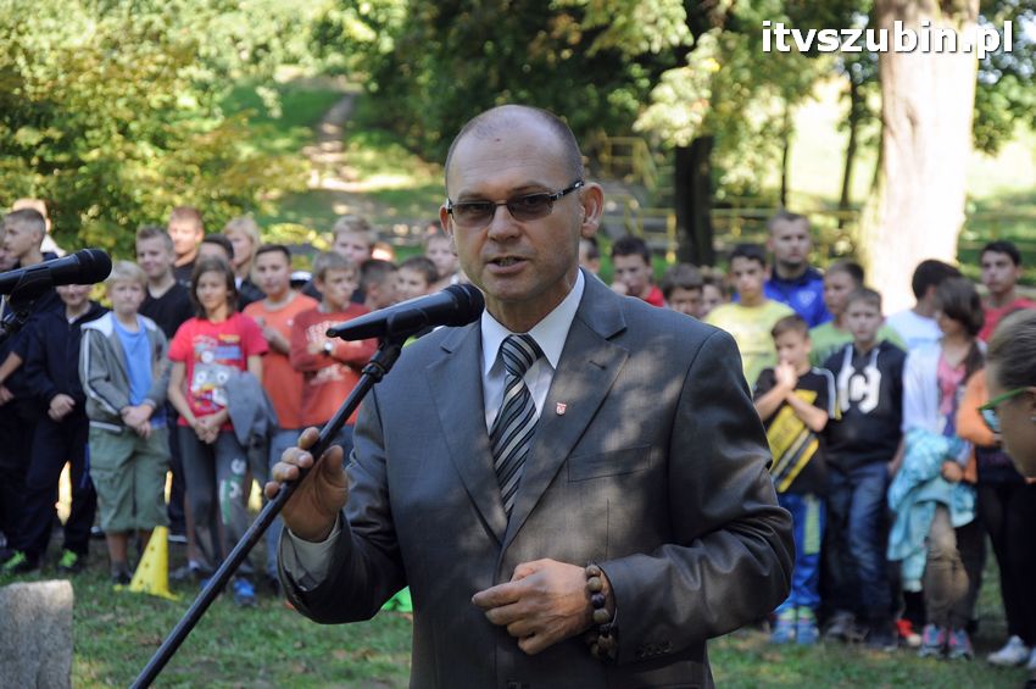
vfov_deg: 12.2
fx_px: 3234
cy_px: 344
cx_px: 518
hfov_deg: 18.2
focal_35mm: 112
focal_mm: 75
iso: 400
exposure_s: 1/160
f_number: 5.3
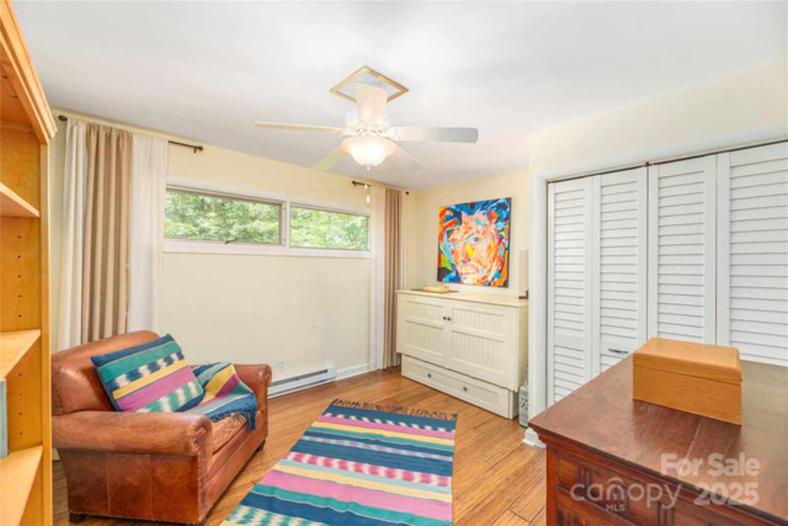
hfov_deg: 104.2
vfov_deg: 81.2
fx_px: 306
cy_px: 263
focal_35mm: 14
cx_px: 394
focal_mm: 14
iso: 320
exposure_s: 1/100
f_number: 7.1
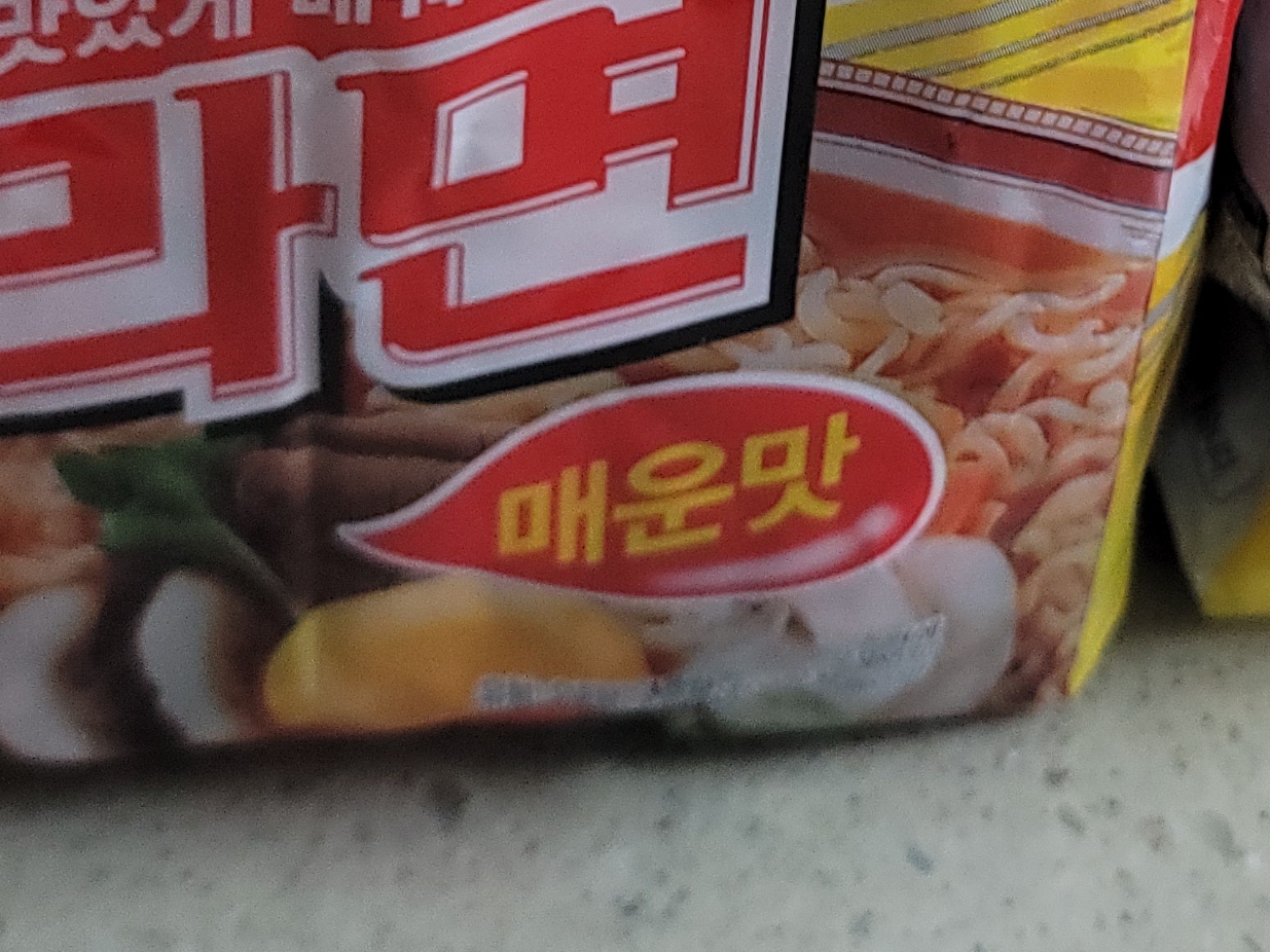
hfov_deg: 23.7
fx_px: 2971
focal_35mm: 81
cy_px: -5
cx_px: 1039
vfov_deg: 17.8
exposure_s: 1/60
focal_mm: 7
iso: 200
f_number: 1.8
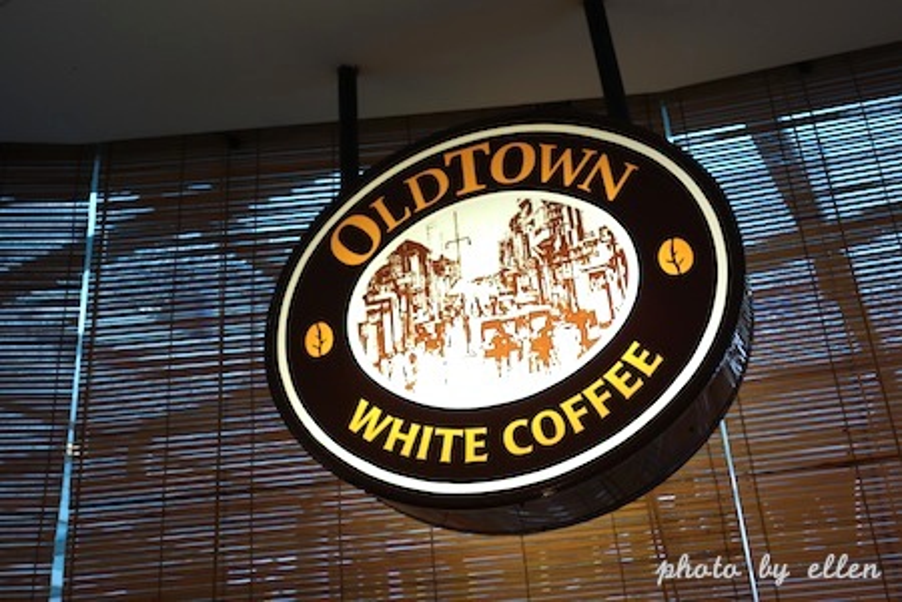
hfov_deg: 48.5
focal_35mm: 40
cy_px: 301
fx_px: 1002
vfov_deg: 33.4
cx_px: 451
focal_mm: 14.75
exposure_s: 1/160
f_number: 2.8
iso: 800
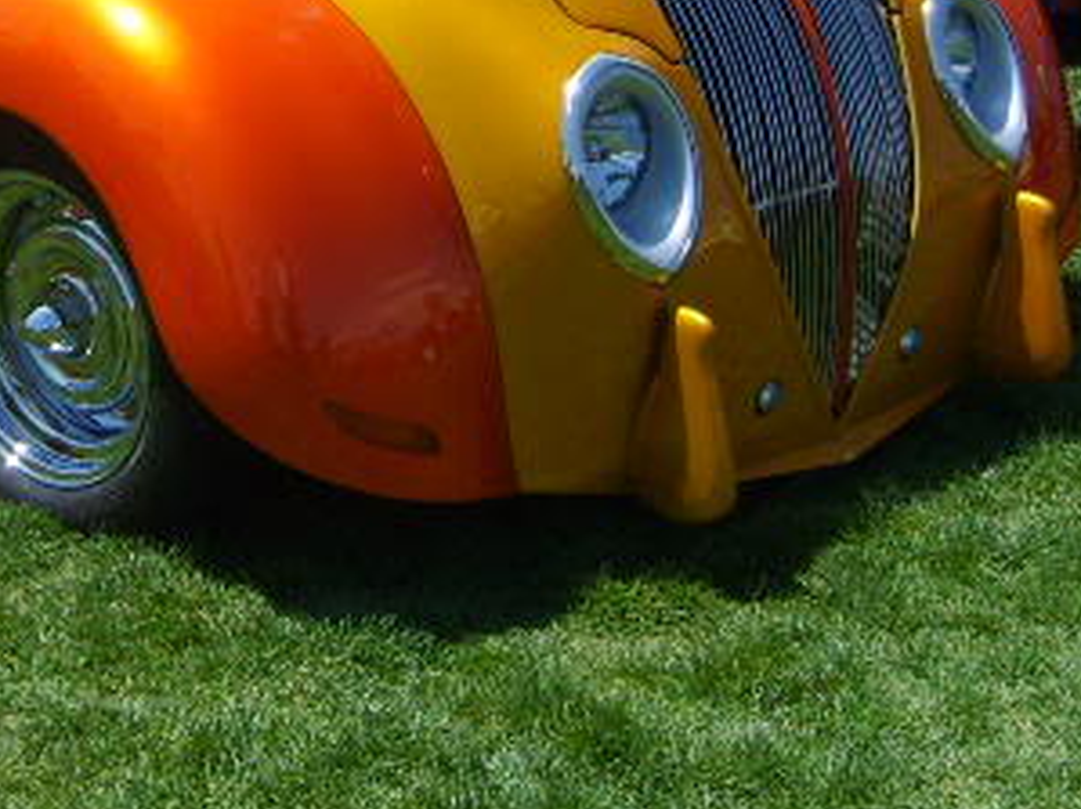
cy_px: 36
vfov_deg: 19.2
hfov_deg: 25.1
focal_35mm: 75
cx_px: 76
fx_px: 2341
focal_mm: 5.8
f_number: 2.8
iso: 50
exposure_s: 1/1000
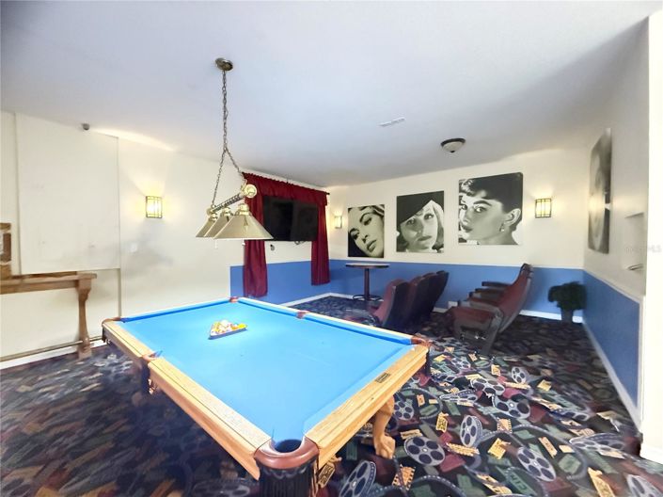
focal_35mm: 14
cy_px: 248
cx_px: 332
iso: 2500
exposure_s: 1/30
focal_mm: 2.22
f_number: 2.2
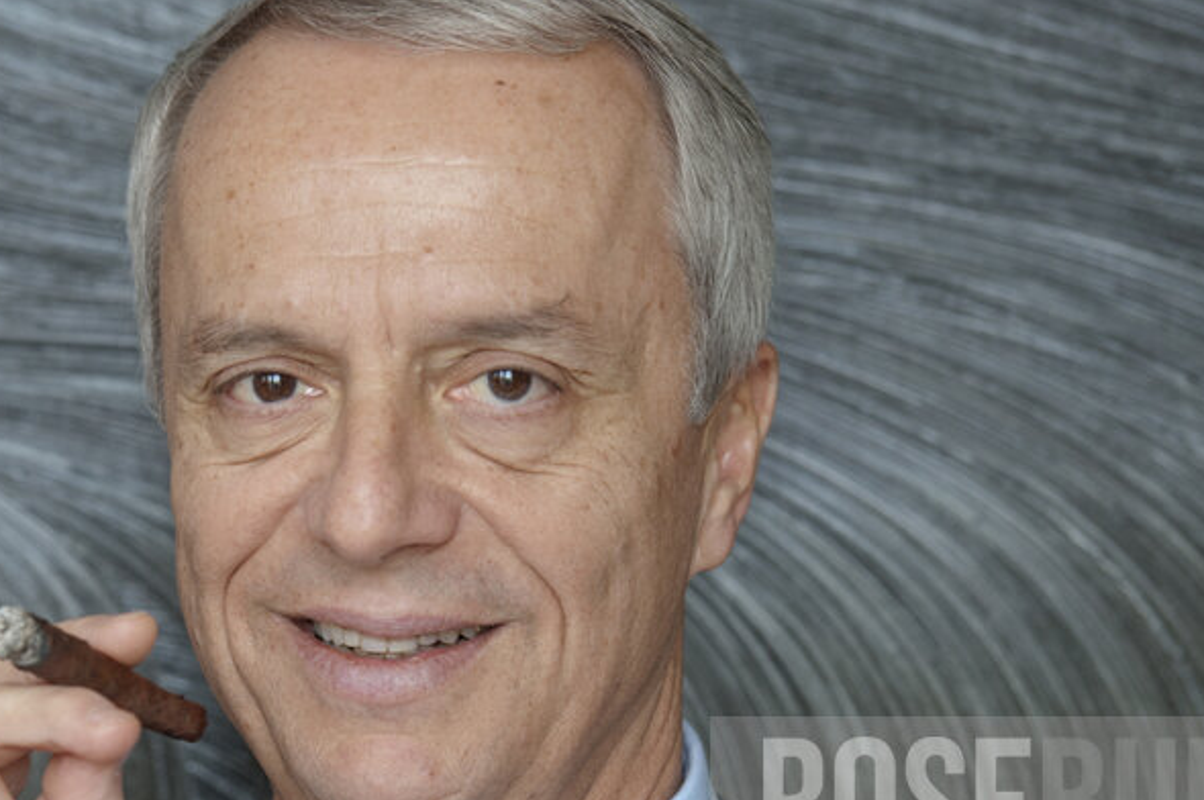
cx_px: 259
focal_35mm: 266
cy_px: 678
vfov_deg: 5.1
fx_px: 8886
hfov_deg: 7.7
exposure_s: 1/80
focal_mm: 145
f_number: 4.5
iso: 800
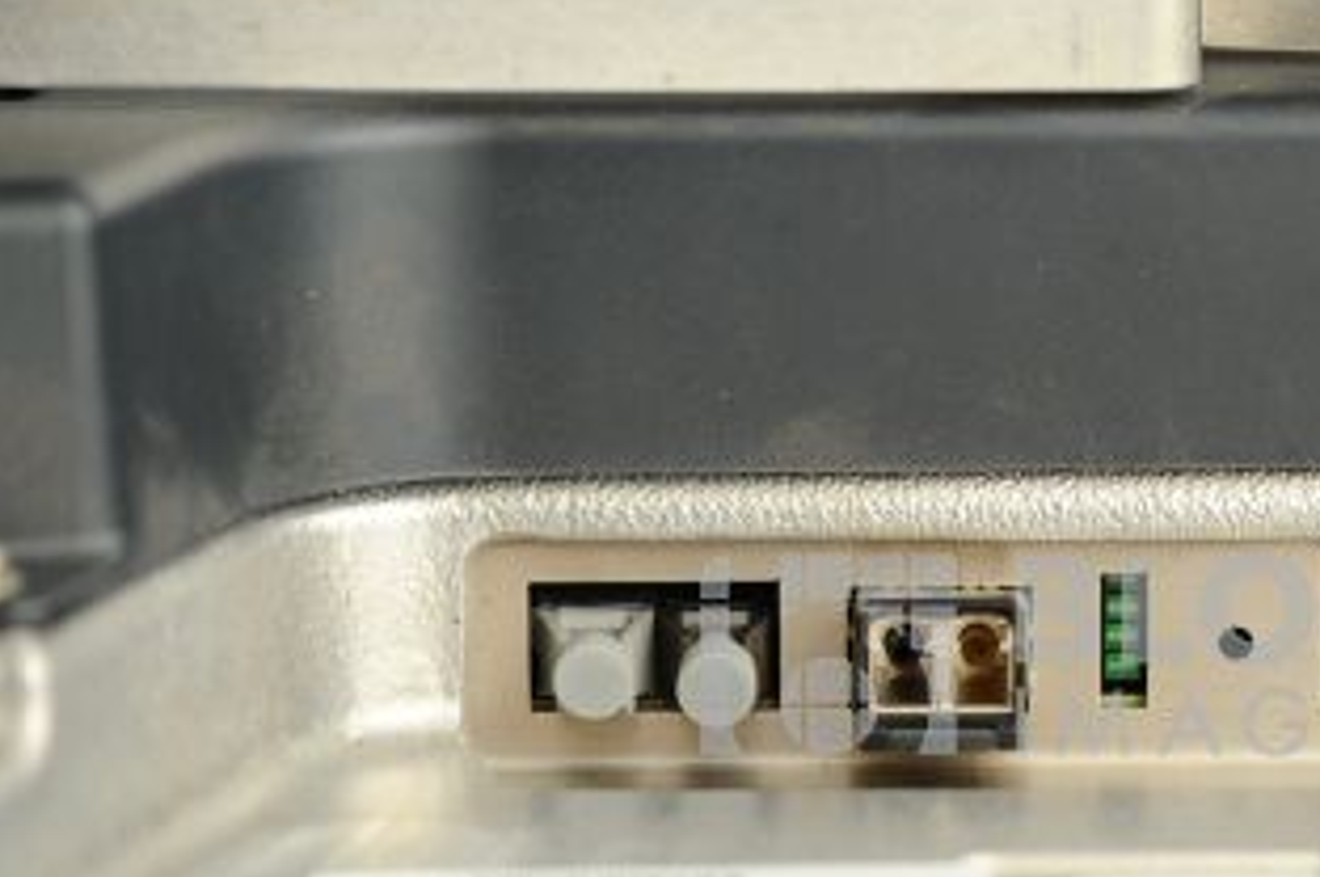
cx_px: 1122
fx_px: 8424
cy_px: 656
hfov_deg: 8.9
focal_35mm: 230
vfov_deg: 6.0
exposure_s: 1/100
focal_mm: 120
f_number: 6.3
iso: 800
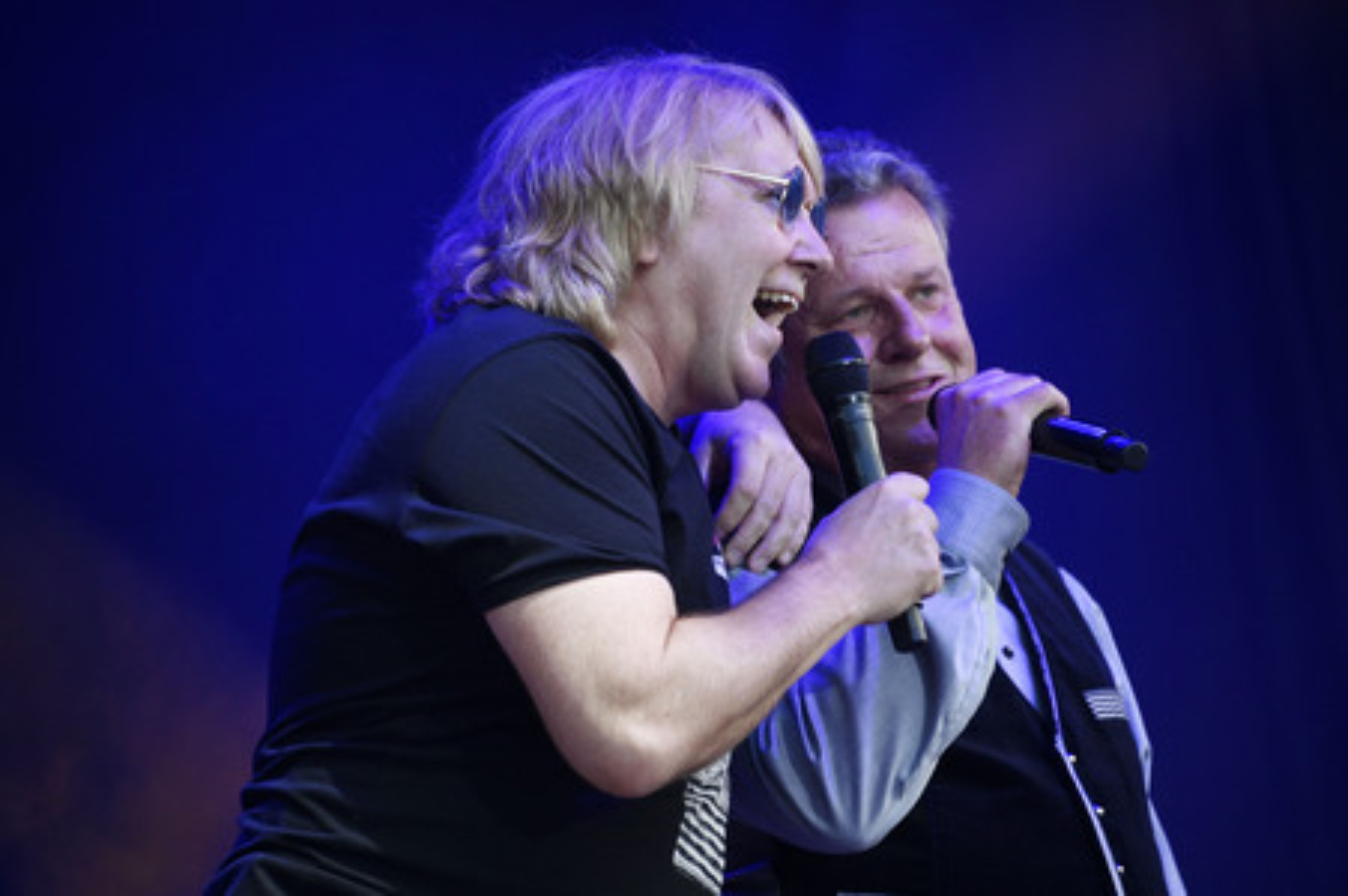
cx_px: 674
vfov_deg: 5.5
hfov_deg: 8.2
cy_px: 448
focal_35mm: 250
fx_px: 9354
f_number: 5.6
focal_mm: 250
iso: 400
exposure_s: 1/200
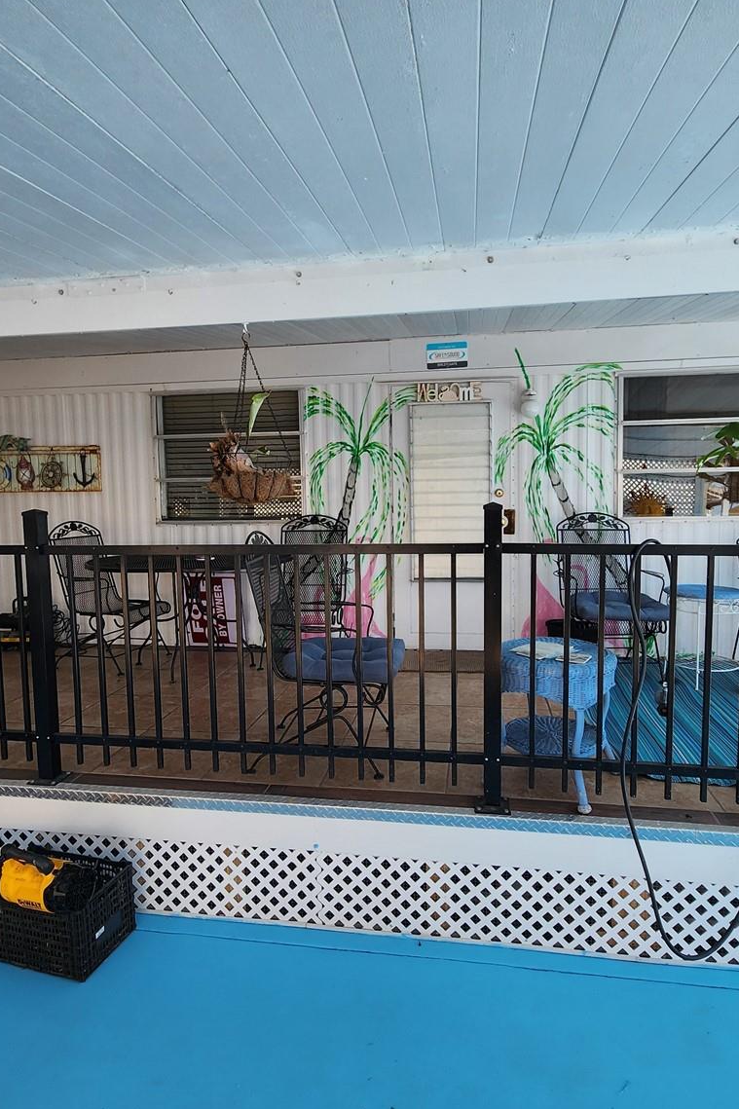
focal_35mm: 19
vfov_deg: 86.9
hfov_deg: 64.5
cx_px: 366
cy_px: 544
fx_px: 585
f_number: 2.2
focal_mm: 2.2
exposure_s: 1/315
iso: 50
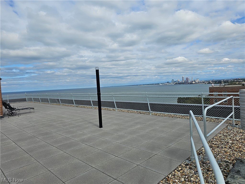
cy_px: 92
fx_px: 163
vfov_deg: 58.9
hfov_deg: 73.9
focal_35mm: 23
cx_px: 122
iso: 12
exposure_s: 1/1737
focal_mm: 6.3
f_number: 1.7
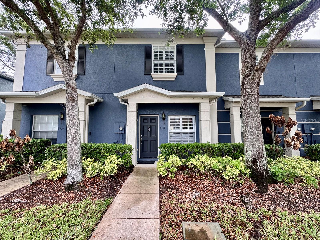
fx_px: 129
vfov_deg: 85.7
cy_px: 120
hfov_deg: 102.1
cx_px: 160
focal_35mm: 14
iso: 50
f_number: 2.2
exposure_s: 1/99
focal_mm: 2.22
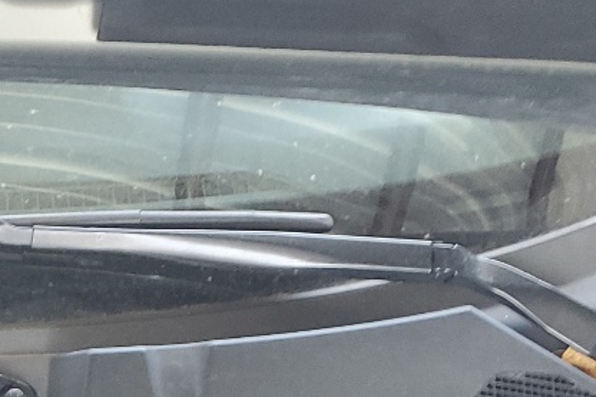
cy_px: 788
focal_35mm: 104
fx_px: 1721
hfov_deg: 18.4
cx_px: -166
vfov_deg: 11.8
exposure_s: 1/60.2
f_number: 1.5
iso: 72
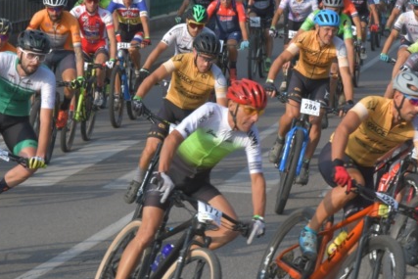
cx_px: 271
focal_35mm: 191
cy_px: 118
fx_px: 2218
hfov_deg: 10.8
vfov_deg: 7.2
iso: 400
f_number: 10
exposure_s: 1/500
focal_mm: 80
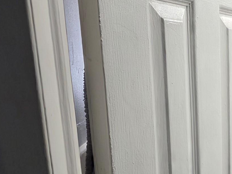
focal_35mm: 57
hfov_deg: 30.4
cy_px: 153
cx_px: 253
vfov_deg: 25.0
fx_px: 382
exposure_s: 1/120
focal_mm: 6.3
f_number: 1.7
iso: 500
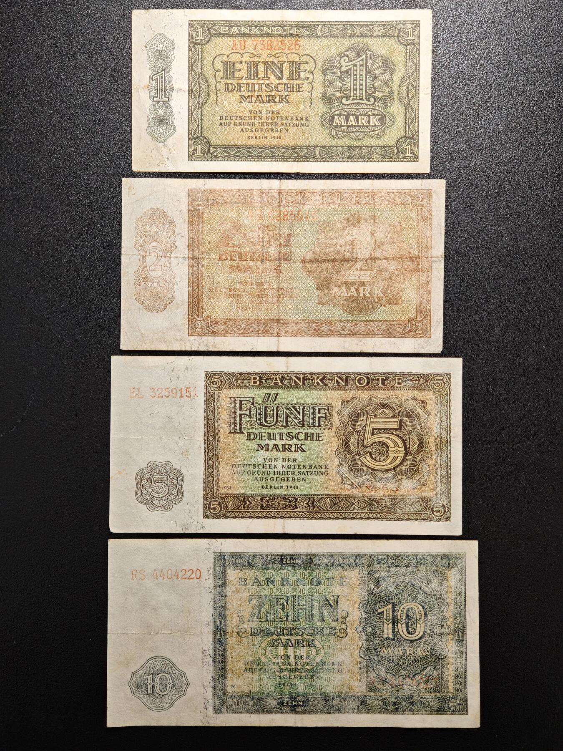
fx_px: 1301
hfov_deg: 24.4
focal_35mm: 60
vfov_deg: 32.2
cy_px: 376
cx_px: 282
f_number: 2
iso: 400
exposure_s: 1/102
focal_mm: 9
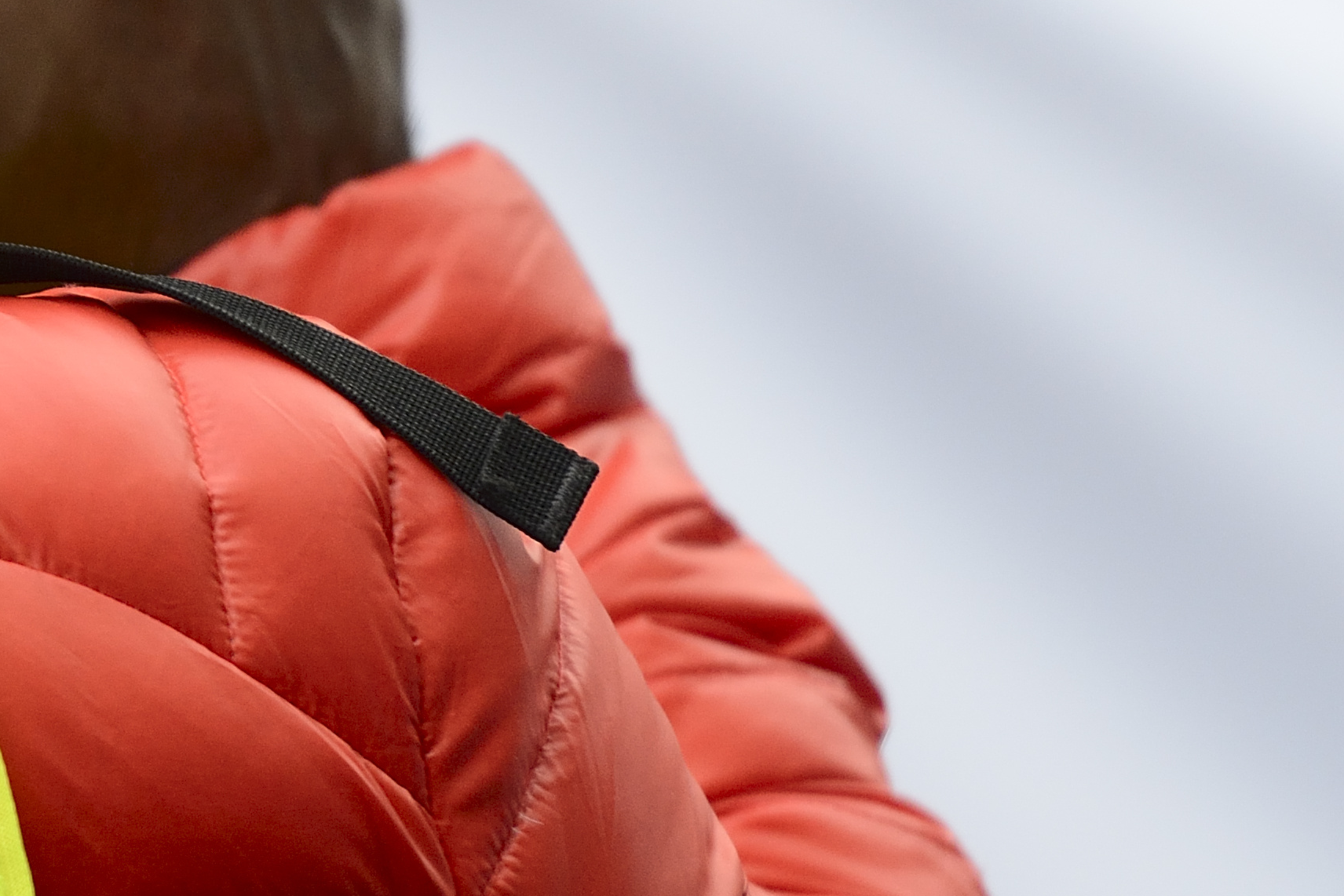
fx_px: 32110
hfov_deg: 2.4
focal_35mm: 860
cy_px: 164
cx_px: 22
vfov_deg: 1.6
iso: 640
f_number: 3.2
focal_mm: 200
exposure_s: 1/1600
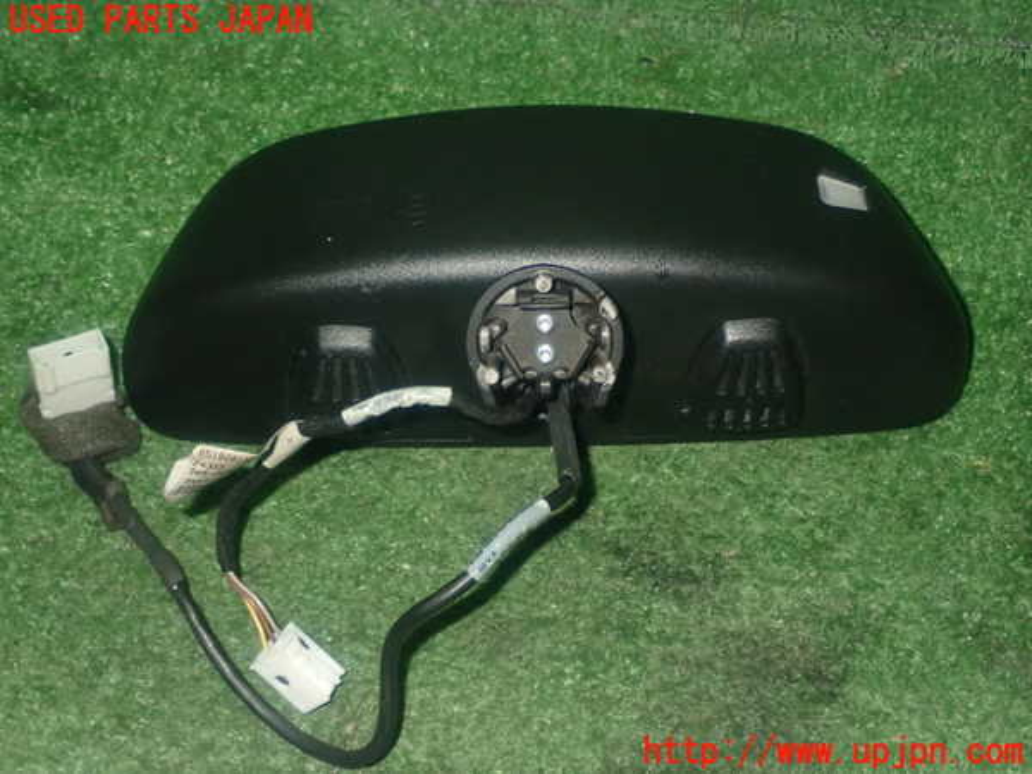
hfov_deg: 31.2
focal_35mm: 62
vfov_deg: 23.7
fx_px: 1848
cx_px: 516
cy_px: 387
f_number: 10
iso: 1000
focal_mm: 11.09
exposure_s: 1/60
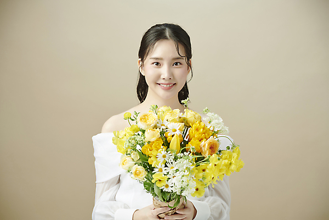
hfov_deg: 18.6
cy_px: 110
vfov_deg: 12.5
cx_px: 164
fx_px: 1005
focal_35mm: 110
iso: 64
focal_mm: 110
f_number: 5.6
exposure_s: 1/125
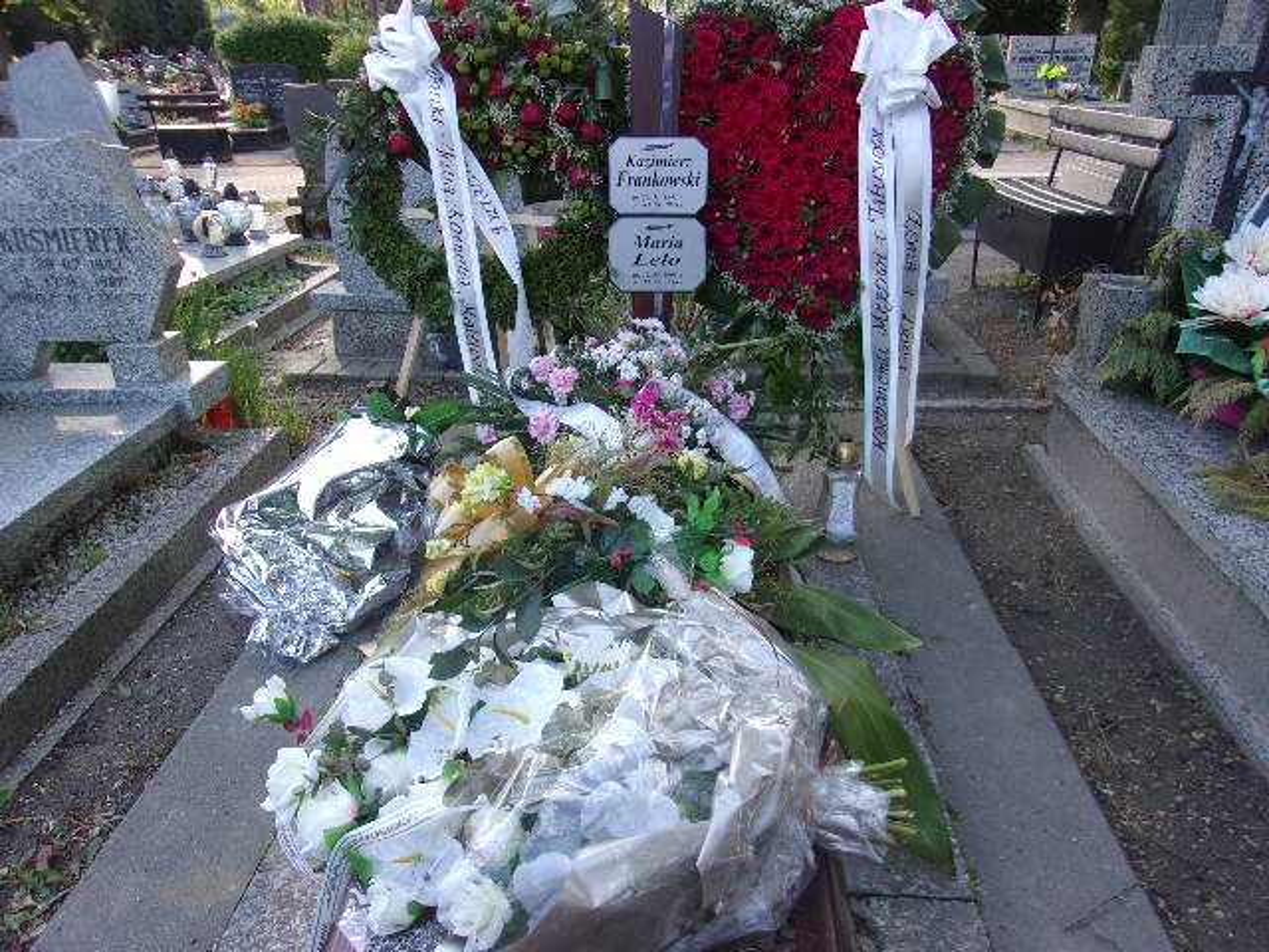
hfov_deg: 65.3
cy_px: 476
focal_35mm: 27
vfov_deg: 51.4
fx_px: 990
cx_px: 634
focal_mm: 4.9
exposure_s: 1/85
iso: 80
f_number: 3
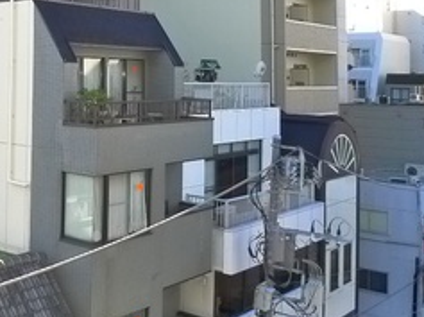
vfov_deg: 20.2
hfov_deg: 24.9
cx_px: -75
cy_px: 21
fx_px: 868
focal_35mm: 71
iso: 400
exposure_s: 1/320
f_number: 2.8
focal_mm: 5.1
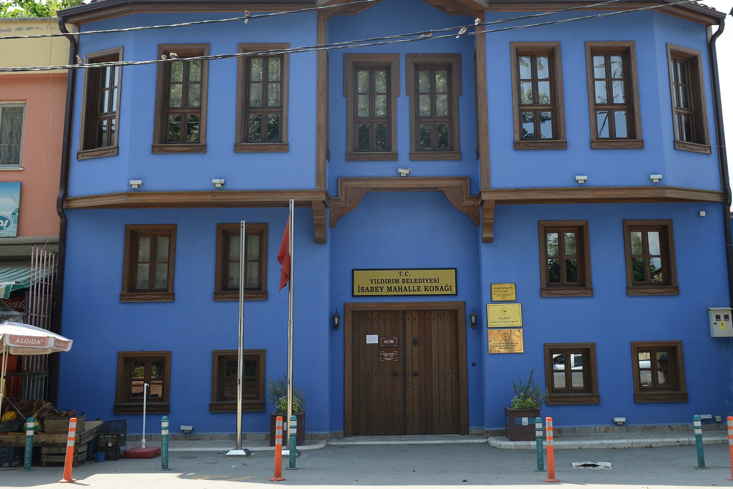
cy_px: 196
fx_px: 814
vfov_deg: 33.3
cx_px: 415
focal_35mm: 40
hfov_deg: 48.3
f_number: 5
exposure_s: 1/400
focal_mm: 32
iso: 200
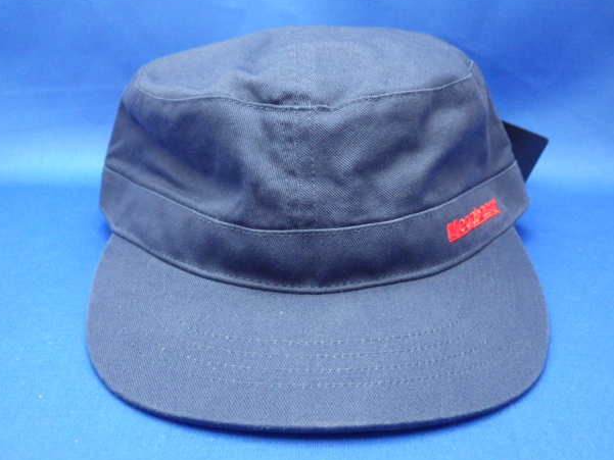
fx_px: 585
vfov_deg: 43.0
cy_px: 229
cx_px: 311
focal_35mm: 33
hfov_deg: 55.3
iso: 800
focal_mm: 5.5
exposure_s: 1/45
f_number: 2.3
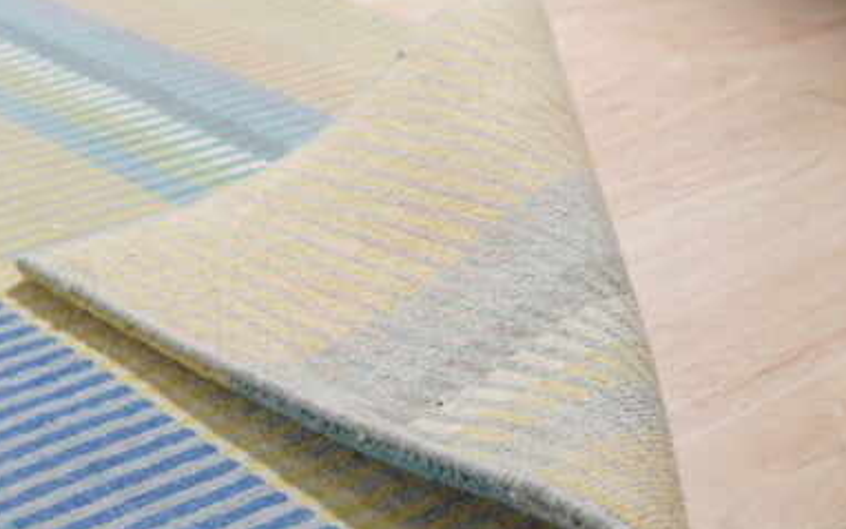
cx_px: 292
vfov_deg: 18.0
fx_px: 1661
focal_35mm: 72
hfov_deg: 28.4
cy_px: 381
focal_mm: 30
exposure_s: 1/320
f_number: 4
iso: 800
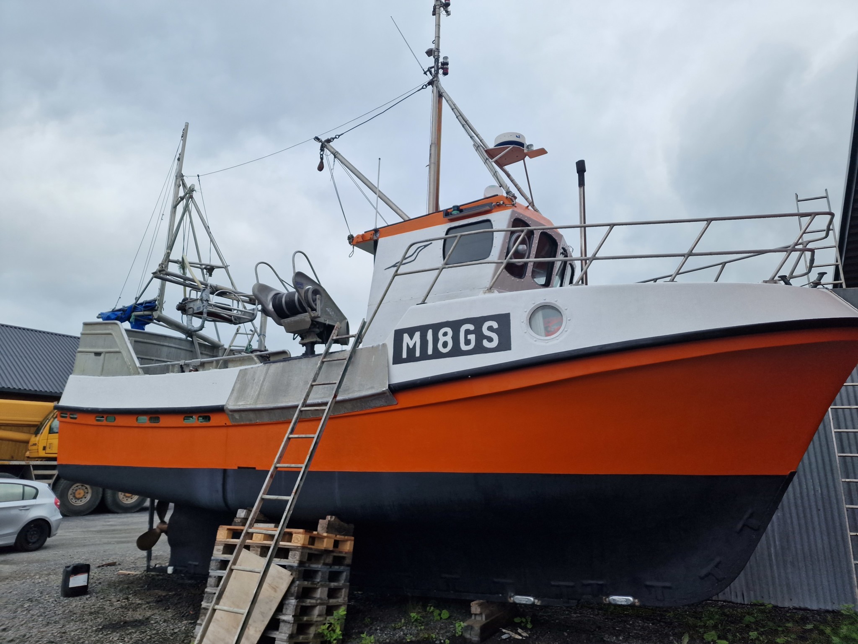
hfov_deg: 73.9
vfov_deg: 58.9
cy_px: 322
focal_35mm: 23
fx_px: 570
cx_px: 429
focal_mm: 6.4
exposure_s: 1/564
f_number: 1.8
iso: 50
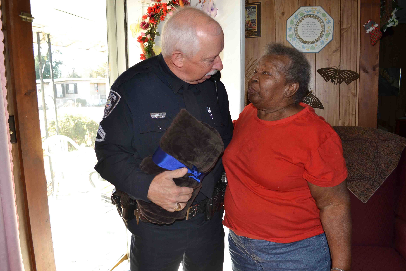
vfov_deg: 47.9
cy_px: 136
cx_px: 203
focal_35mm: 27
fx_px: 304
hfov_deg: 67.4
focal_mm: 18
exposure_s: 1/125
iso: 400
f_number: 4
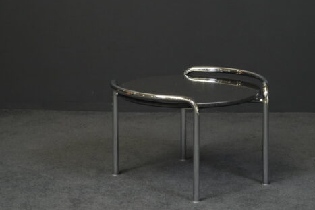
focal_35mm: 135
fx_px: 1181
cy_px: 117
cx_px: 181
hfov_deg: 15.2
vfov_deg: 10.2
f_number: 7.1
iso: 5000
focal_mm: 105
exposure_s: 1/160
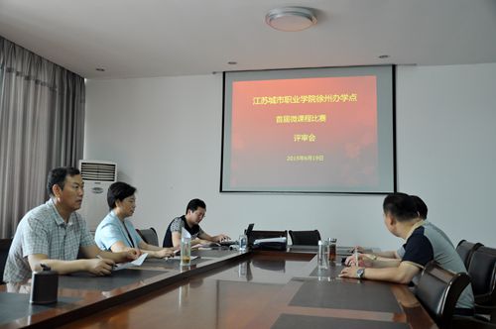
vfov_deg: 39.9
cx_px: 248
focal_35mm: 33
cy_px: 164
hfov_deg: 57.3
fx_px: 454
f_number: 3.8
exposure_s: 1/30
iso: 720
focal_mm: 22
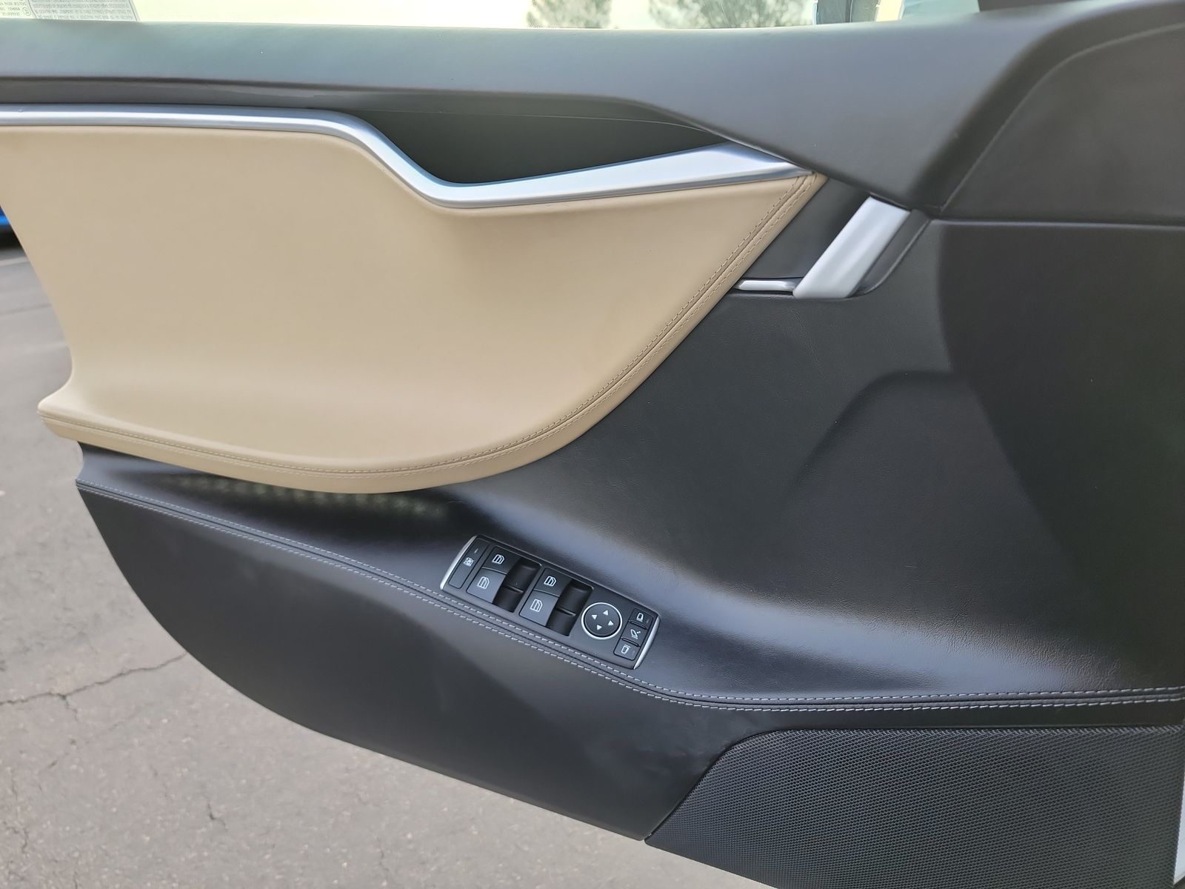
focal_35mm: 24
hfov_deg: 71.6
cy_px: 444
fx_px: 822
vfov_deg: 56.8
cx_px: 592
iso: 56
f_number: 1.8
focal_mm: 6.7
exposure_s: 1/59
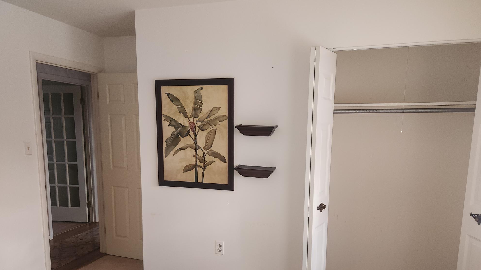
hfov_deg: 71.9
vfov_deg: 43.9
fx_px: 332
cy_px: 174
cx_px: 241
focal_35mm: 26
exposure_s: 1/60
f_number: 1.8
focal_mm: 5.4
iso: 125
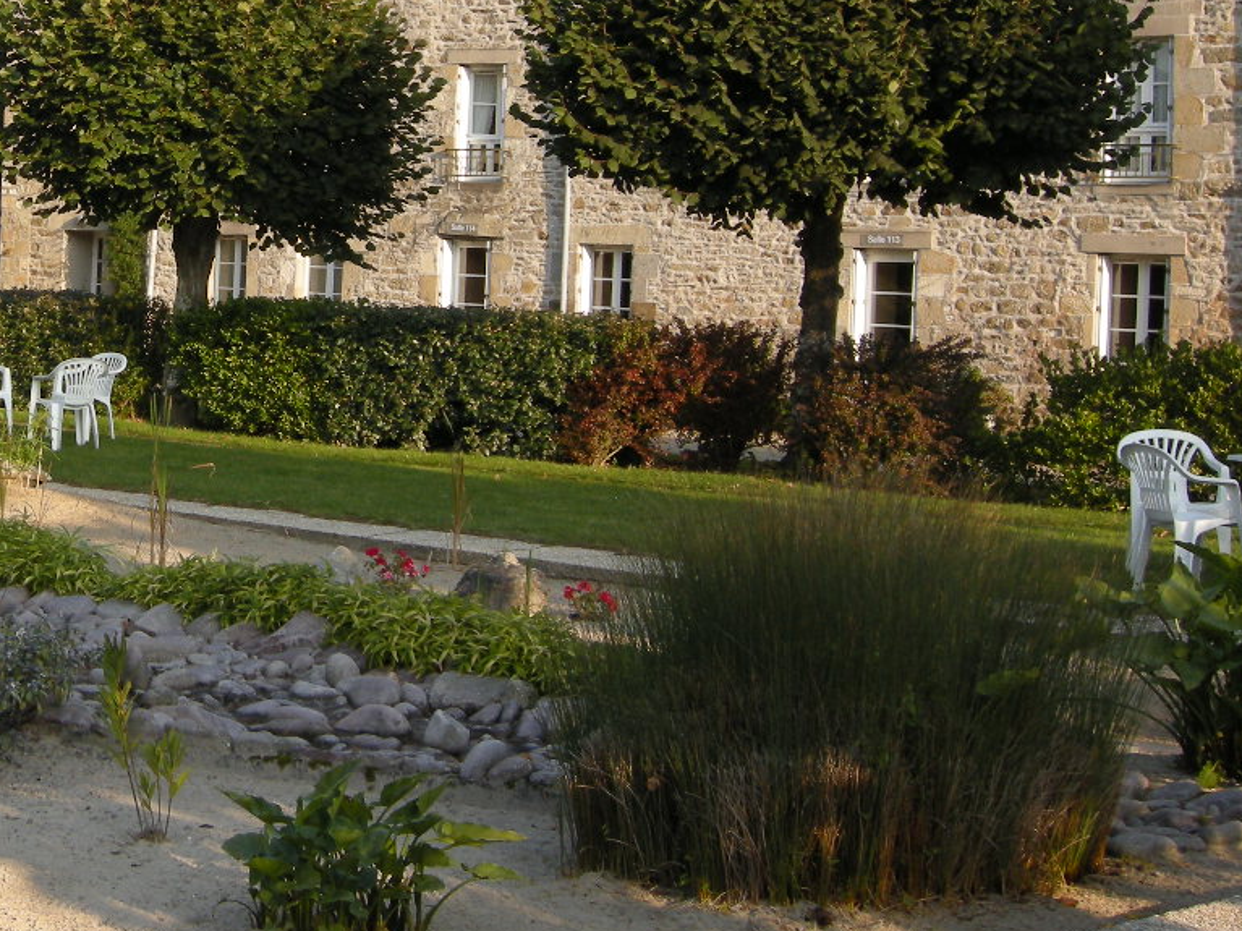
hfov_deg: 25.8
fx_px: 2619
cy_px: 228
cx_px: 102
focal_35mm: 73
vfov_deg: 20.0
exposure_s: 1/148
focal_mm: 7.5
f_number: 4.3
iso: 64
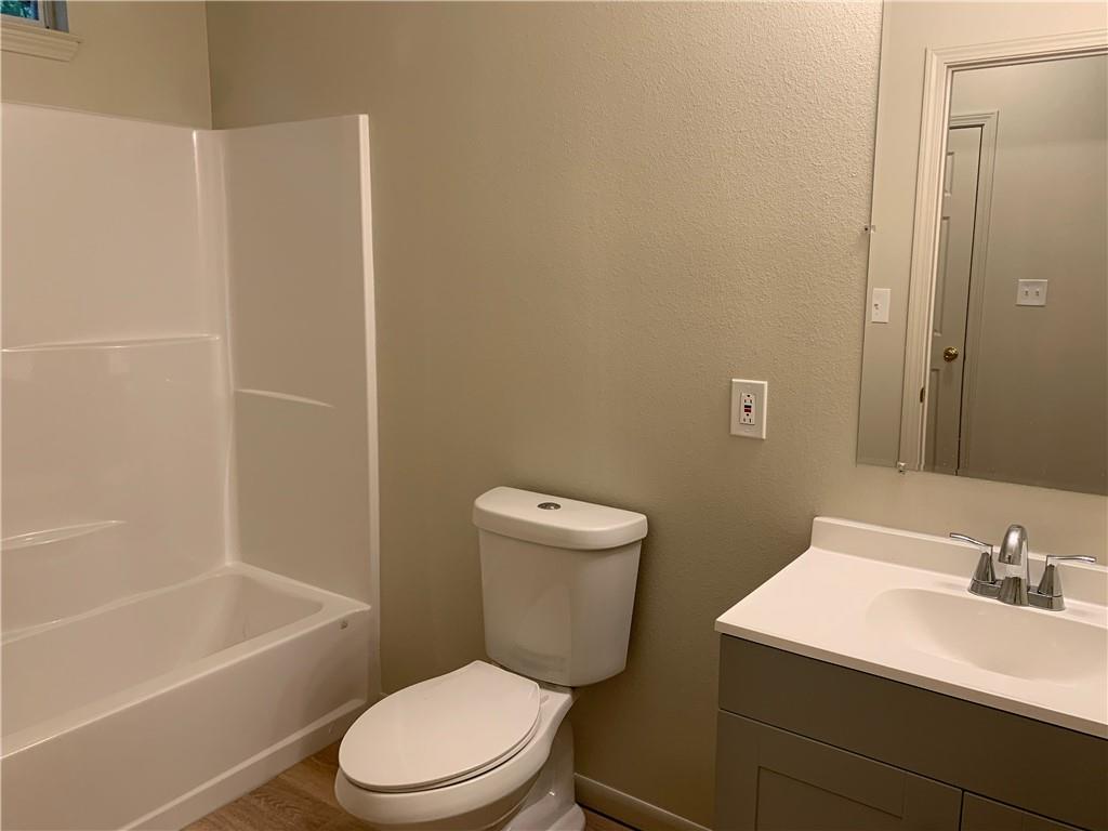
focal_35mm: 26
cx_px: 554
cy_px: 416
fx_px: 832
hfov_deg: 67.3
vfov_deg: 53.1
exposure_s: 1/60
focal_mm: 4.25
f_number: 1.8
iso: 80
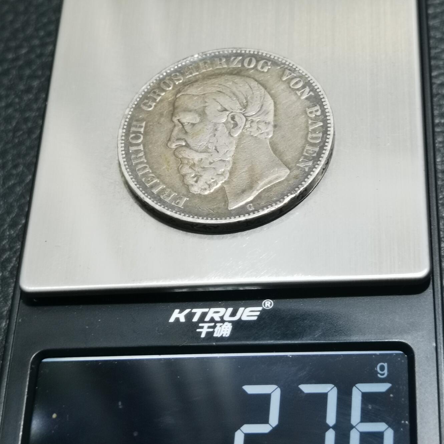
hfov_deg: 21.9
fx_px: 1146
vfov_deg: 21.9
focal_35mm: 79
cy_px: 198
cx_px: 225
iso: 125
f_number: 1.9
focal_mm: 6.67
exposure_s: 1/50
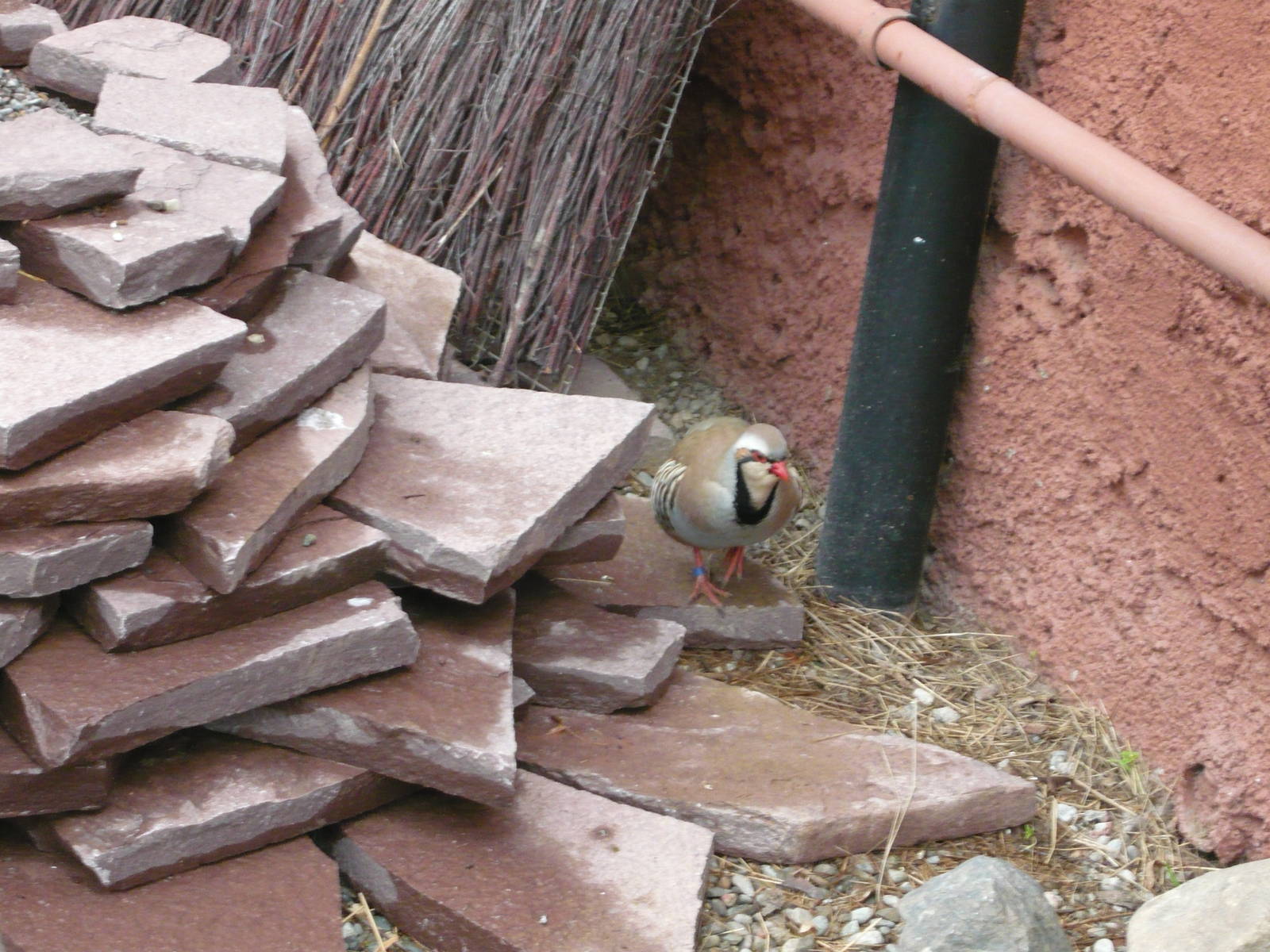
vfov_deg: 14.8
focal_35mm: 100
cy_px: 476
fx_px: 3669
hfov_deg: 19.6
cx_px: 635
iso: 400
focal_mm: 16.5
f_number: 5.1
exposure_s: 1/60
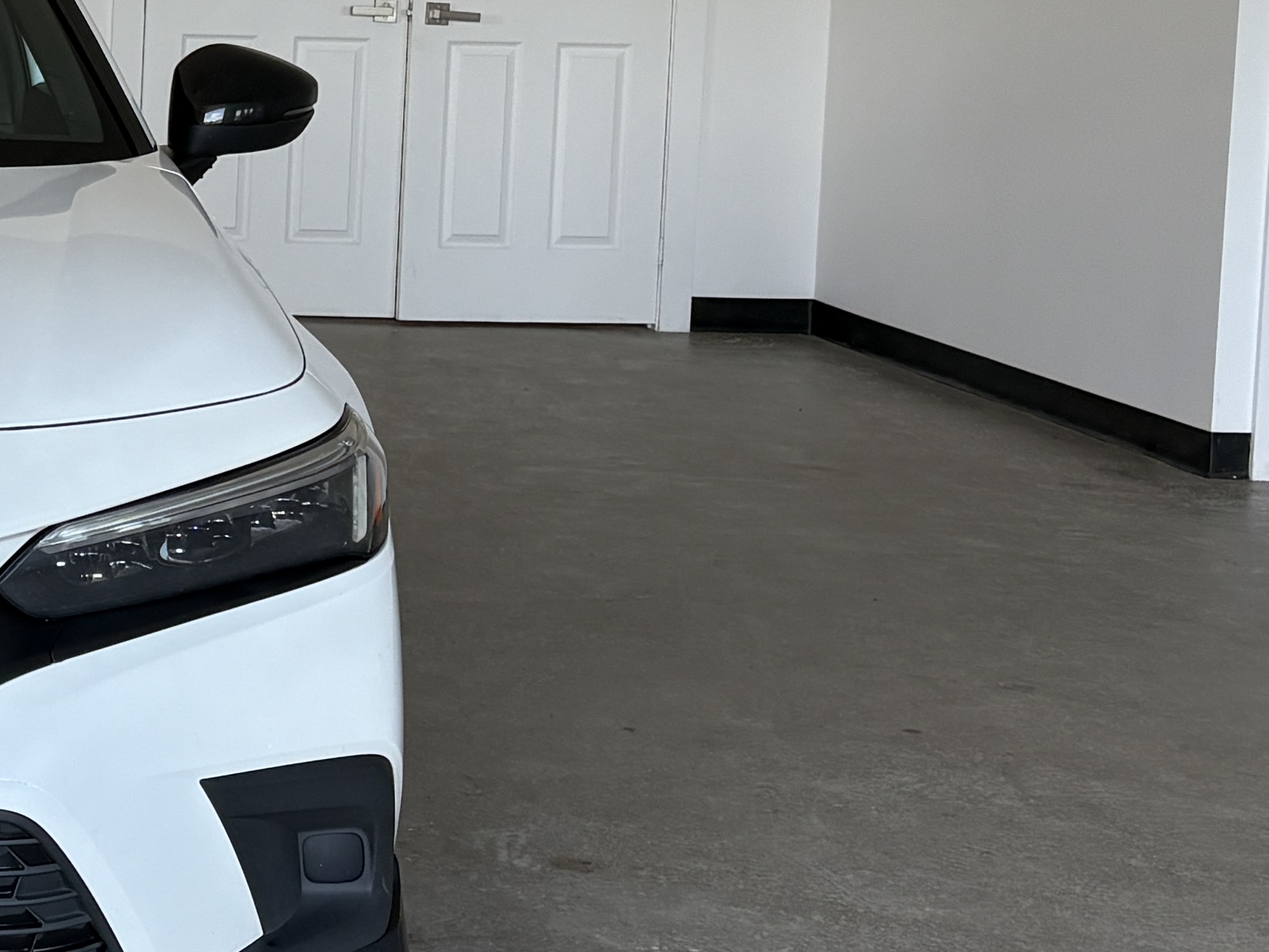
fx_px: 3300
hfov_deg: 19.8
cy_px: 131
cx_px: -425
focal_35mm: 90
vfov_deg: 16.2
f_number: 1.6
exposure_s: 1/230
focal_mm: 5.96
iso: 80
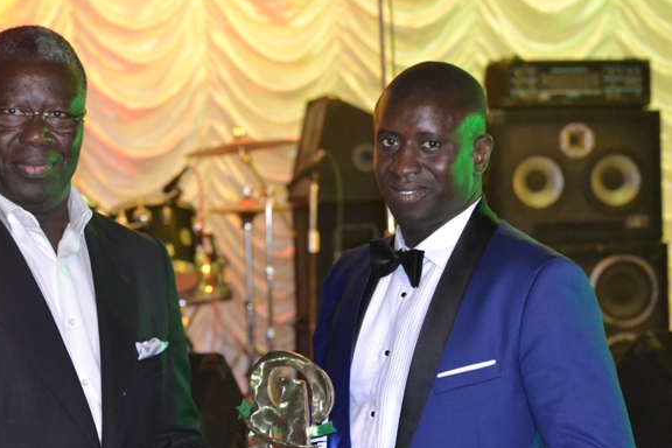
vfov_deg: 11.1
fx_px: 2314
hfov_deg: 16.5
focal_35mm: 124
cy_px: 238
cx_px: 267
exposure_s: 1/60
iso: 3200
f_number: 4
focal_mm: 62
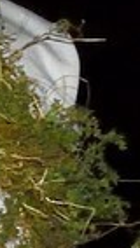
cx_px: -1171
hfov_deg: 1.9
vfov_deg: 3.7
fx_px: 3744
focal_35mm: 568
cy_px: 629
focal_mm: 48
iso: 6400
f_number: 4
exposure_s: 1/30
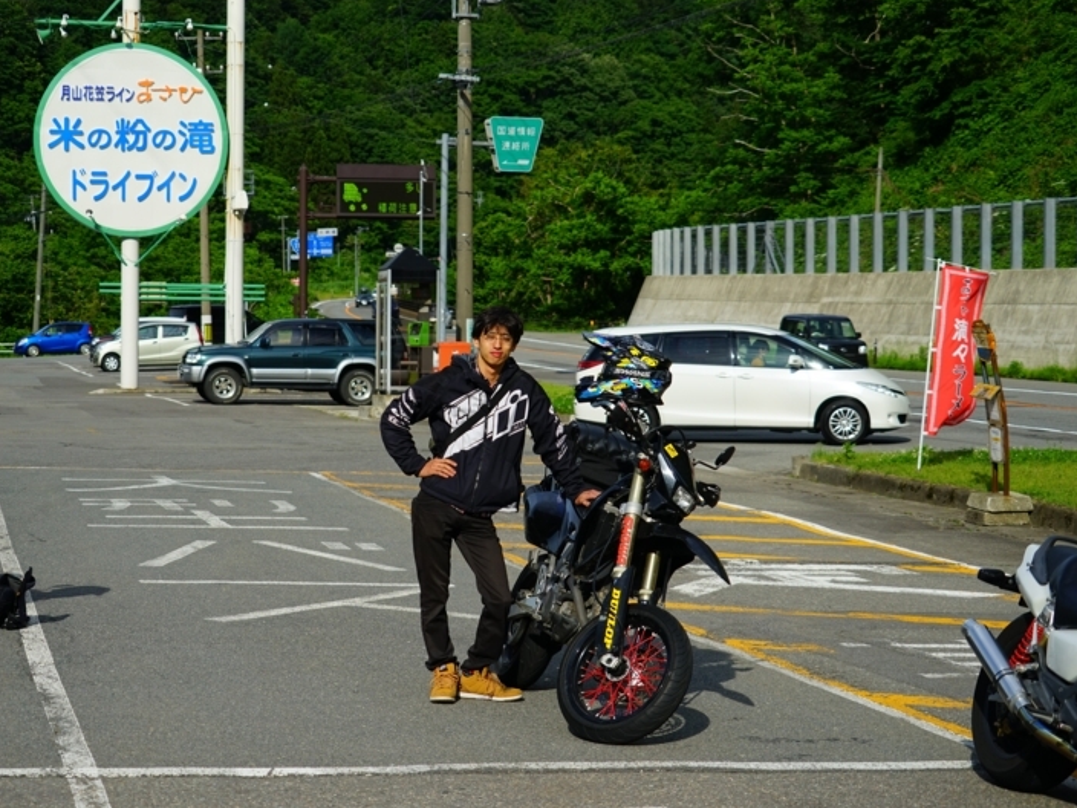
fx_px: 2209
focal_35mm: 71
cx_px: 474
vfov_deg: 20.7
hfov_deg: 27.4
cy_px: 406
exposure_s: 1/2000
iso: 320
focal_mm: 65
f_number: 5
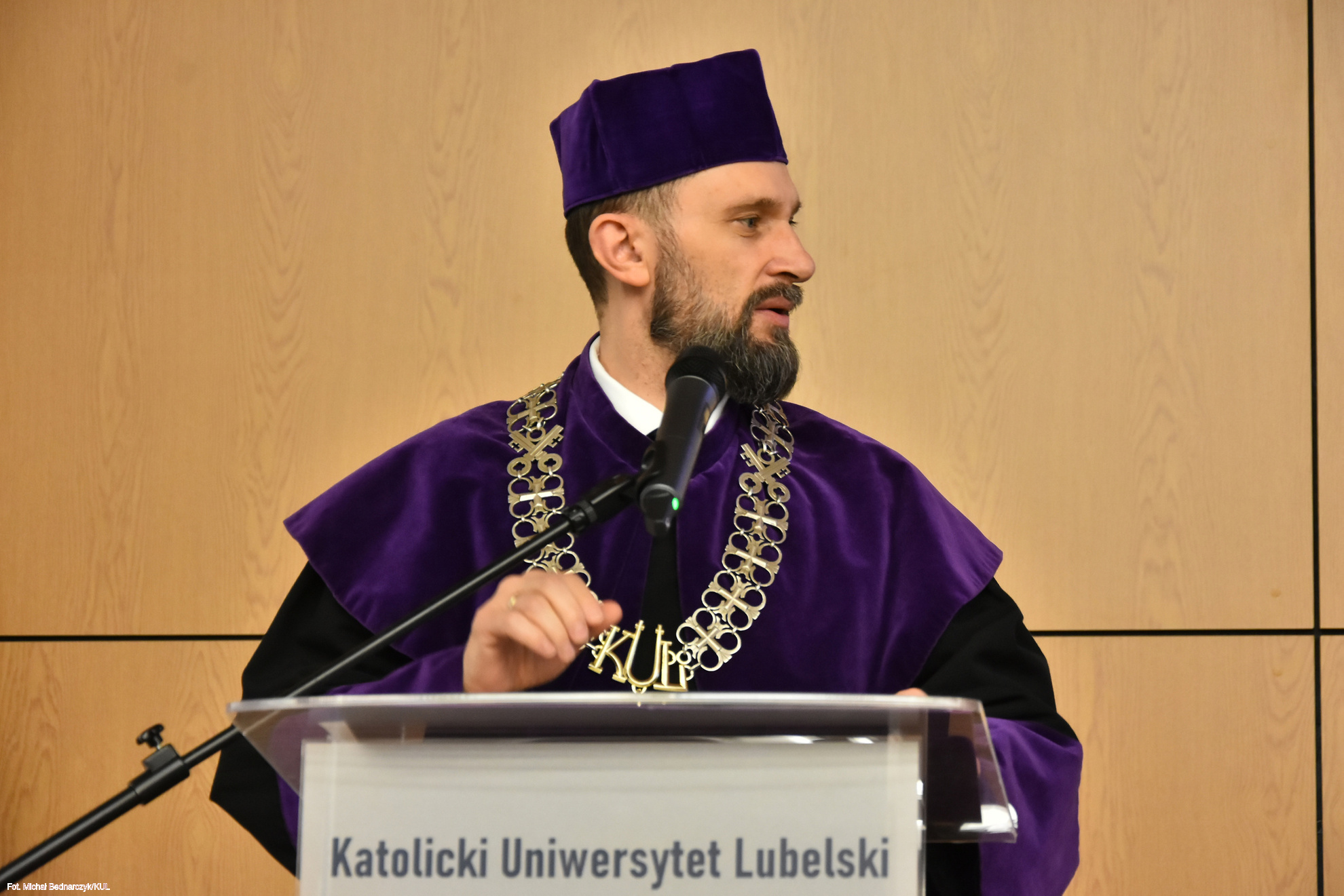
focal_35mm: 105
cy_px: 448
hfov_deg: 19.5
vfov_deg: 13.0
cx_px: 672
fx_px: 3921
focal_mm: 70
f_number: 5.3
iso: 1600
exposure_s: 1/60
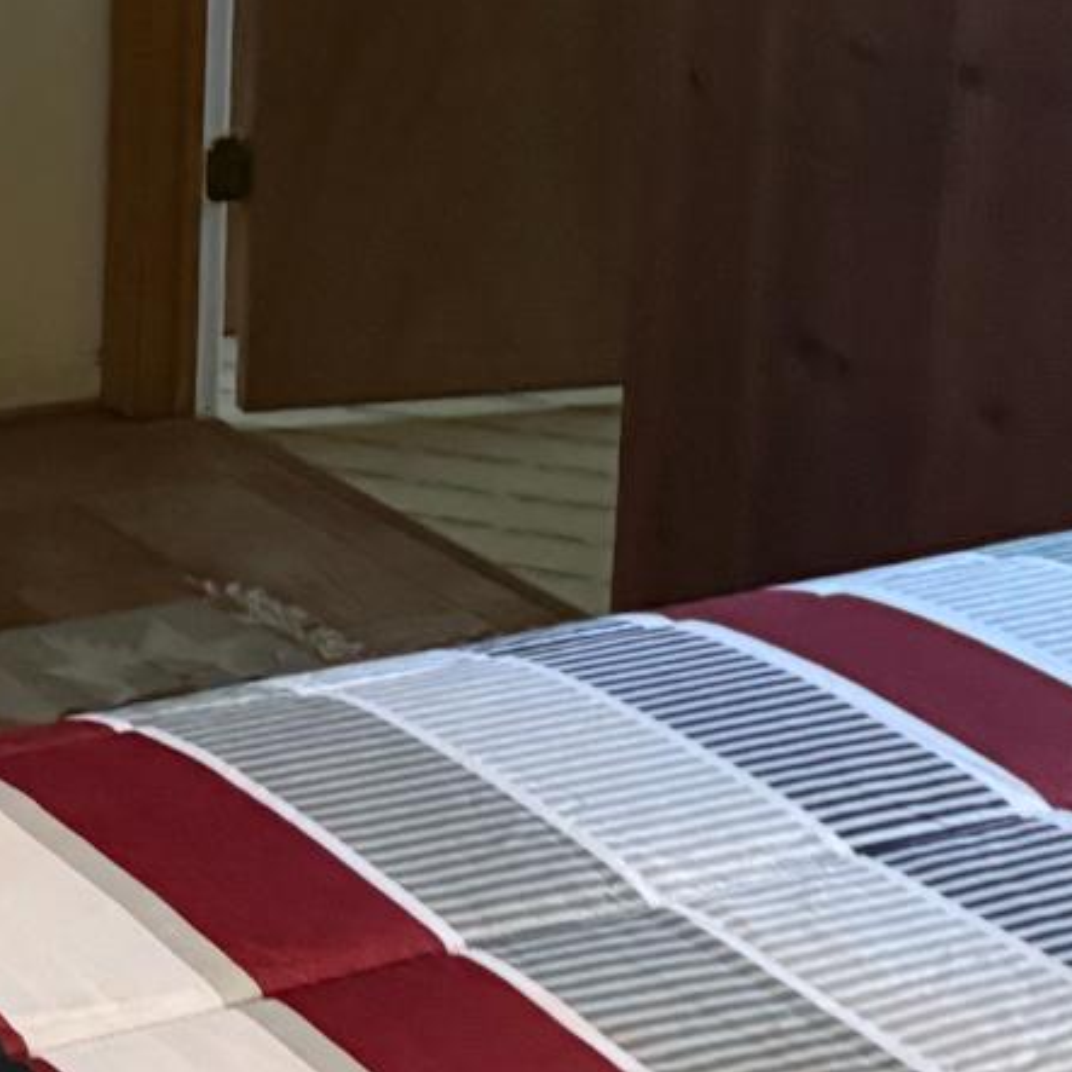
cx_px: -680
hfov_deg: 15.8
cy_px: -87
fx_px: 3434
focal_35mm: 98
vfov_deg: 17.2
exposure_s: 1/30
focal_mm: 6.76
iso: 1600
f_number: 1.78
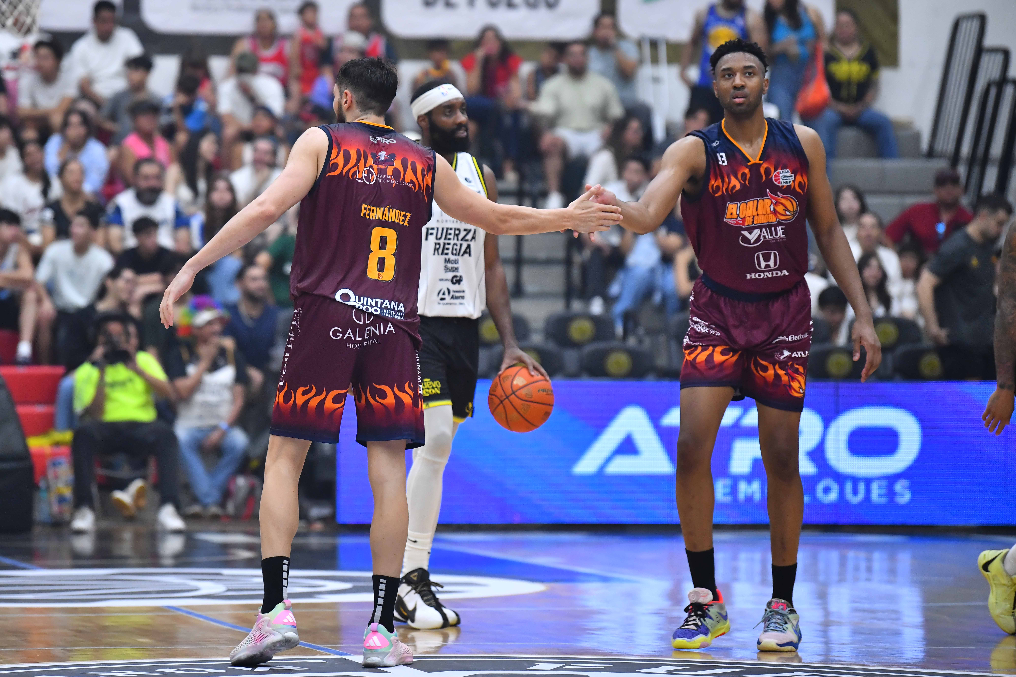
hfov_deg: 12.5
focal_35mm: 165
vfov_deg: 8.3
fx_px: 4656
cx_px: 508
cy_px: 338
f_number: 2.8
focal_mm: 165
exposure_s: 1/1250
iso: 2500
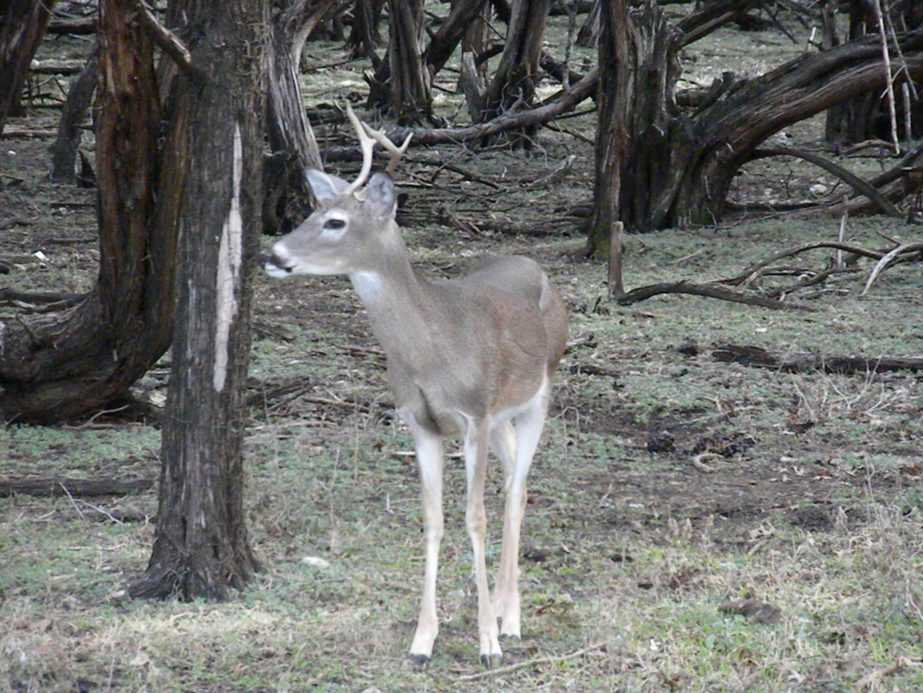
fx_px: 6346
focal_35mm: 238
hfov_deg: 8.3
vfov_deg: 6.2
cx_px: 462
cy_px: 346
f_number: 5.2
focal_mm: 42.1
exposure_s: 1/323
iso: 1612
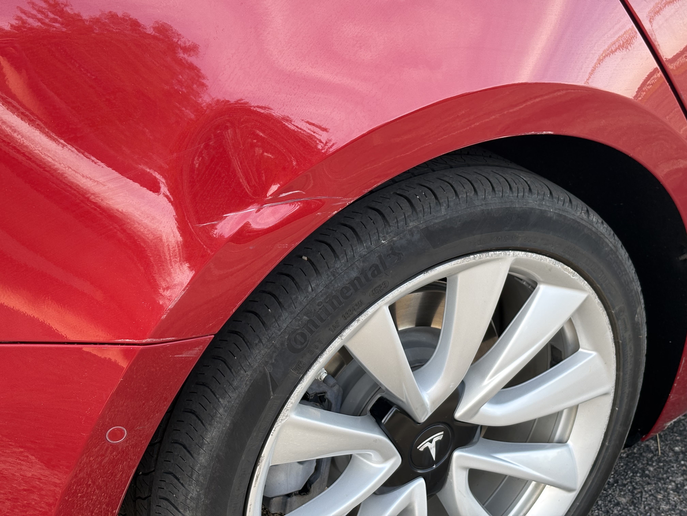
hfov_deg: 36.8
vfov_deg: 28.0
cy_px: 258
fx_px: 1032
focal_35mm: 52
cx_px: 344
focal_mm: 5.96
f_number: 1.6
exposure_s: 1/143
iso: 40
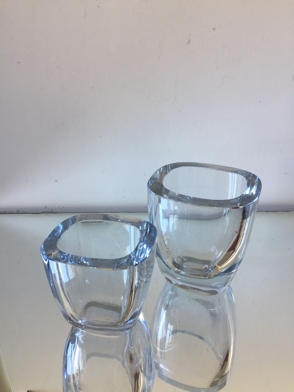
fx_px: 328
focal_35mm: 29
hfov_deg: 48.2
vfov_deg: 61.7
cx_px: 147
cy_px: 196
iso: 40
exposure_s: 1/33
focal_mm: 4.15
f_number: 2.2
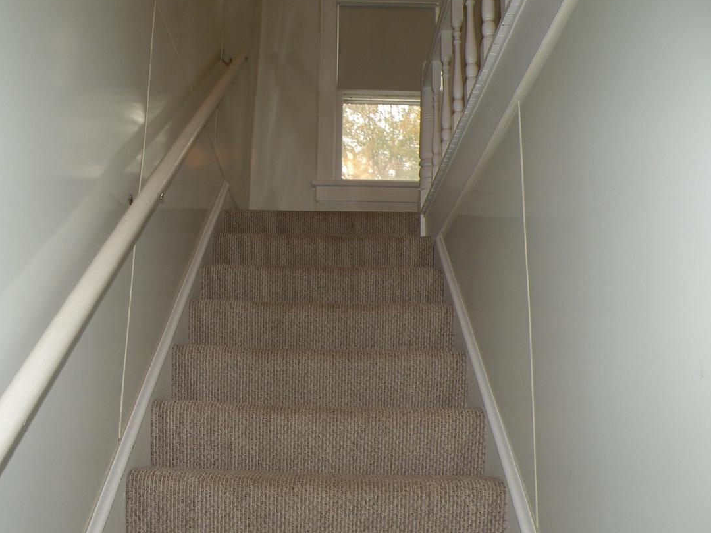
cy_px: 286
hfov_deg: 56.5
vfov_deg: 44.1
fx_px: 657
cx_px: 294
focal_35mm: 32
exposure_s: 1/30
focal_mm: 4.7
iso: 64
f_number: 2.8
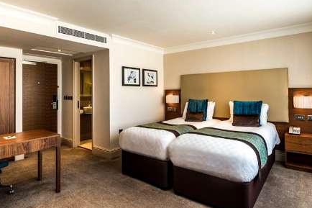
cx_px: 167
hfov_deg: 81.1
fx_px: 182
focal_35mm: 21
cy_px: 97
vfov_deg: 59.4
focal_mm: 19
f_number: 11
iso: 64
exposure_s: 1/6
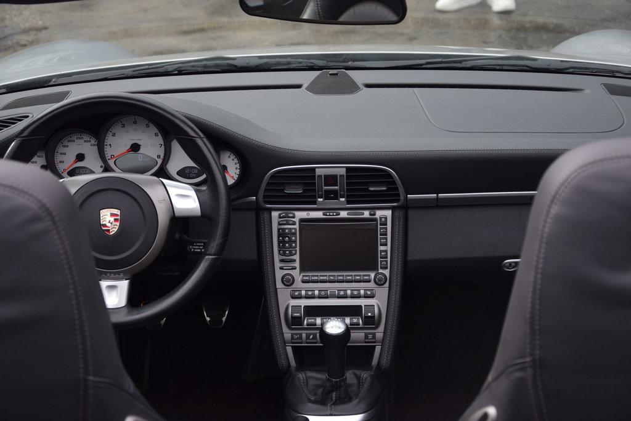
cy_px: 210
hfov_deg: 23.4
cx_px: 316
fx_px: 1526
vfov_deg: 15.7
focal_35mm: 87
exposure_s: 1/400
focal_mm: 58
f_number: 5
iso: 400
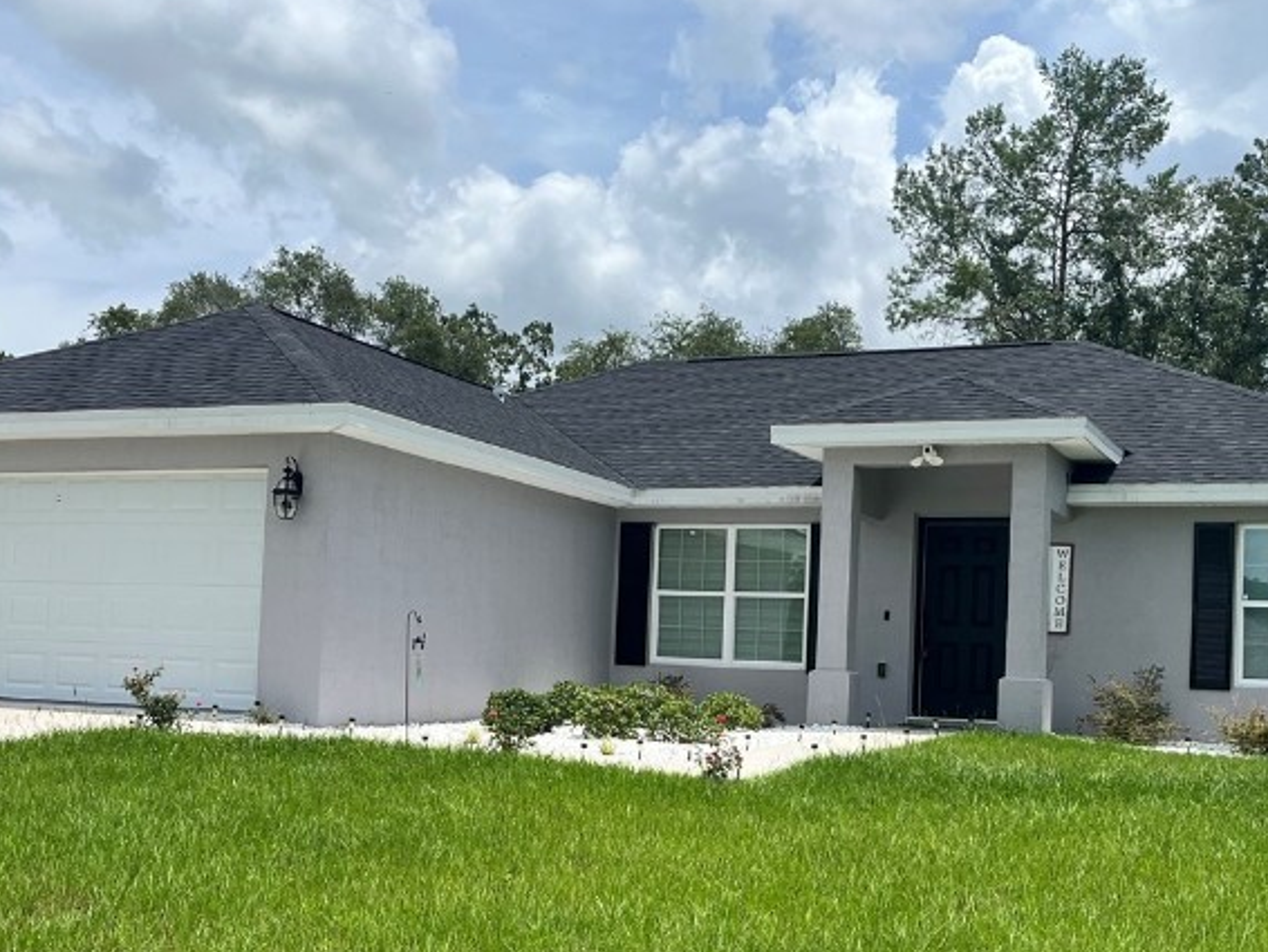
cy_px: 598
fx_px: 1722
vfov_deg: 30.8
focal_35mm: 47
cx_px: 589
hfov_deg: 40.4
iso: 50
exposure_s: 1/5556
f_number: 1.6
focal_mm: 5.1
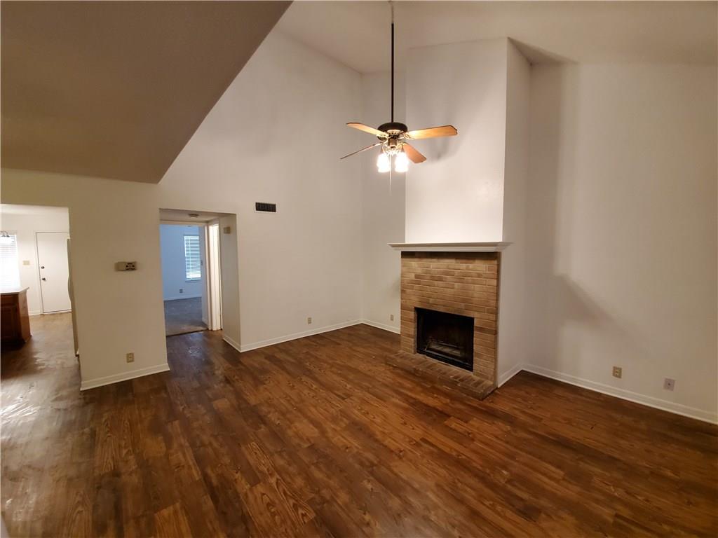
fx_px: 270
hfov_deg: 106.2
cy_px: 269
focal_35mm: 13
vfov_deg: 89.9
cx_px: 359
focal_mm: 1.8
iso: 500
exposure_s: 1/39
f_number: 2.2
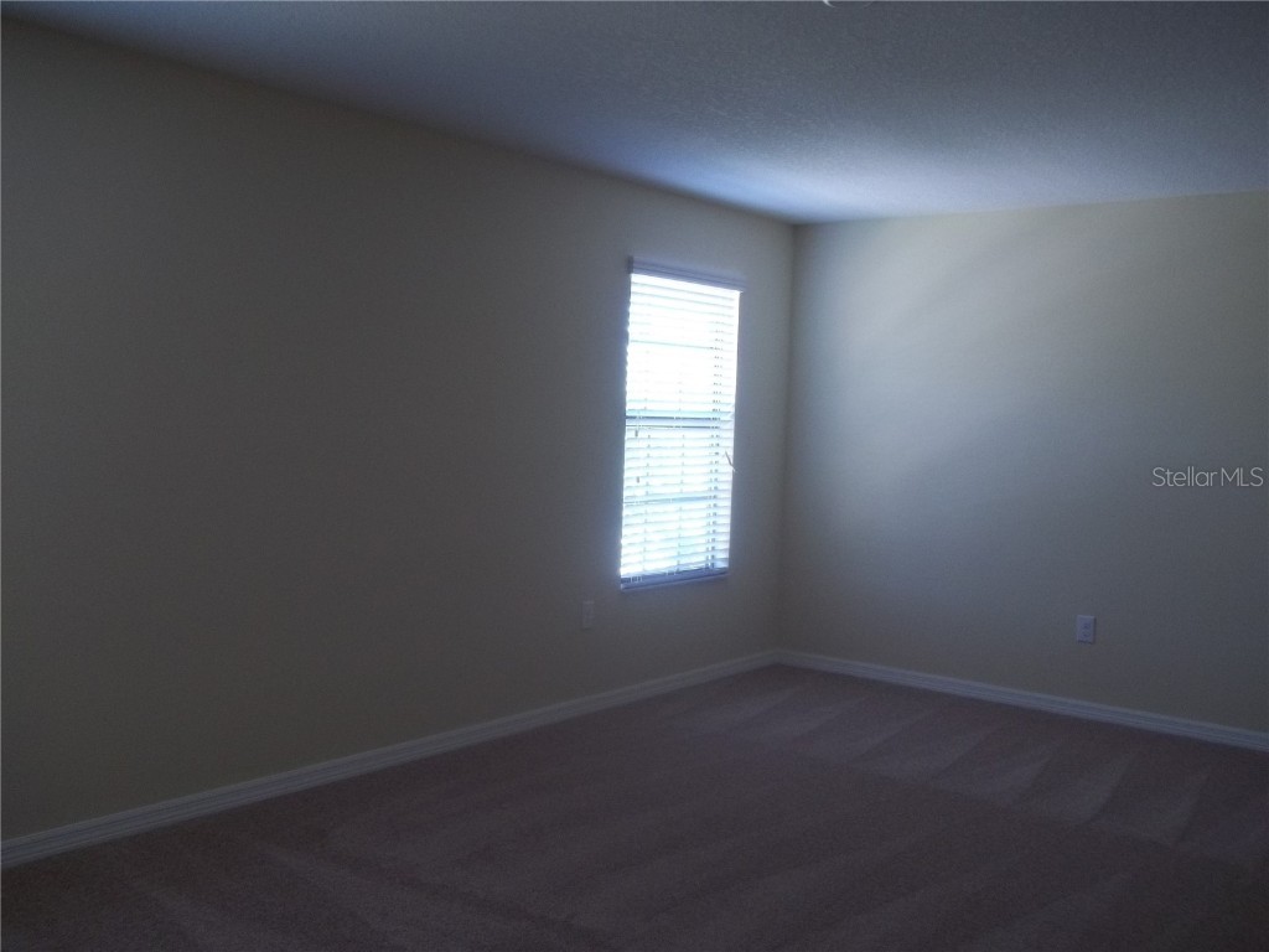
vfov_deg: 44.2
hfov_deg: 56.8
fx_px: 1173
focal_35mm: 32
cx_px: 634
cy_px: 476
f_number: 2.9
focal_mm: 5.7
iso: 99
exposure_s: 1/30
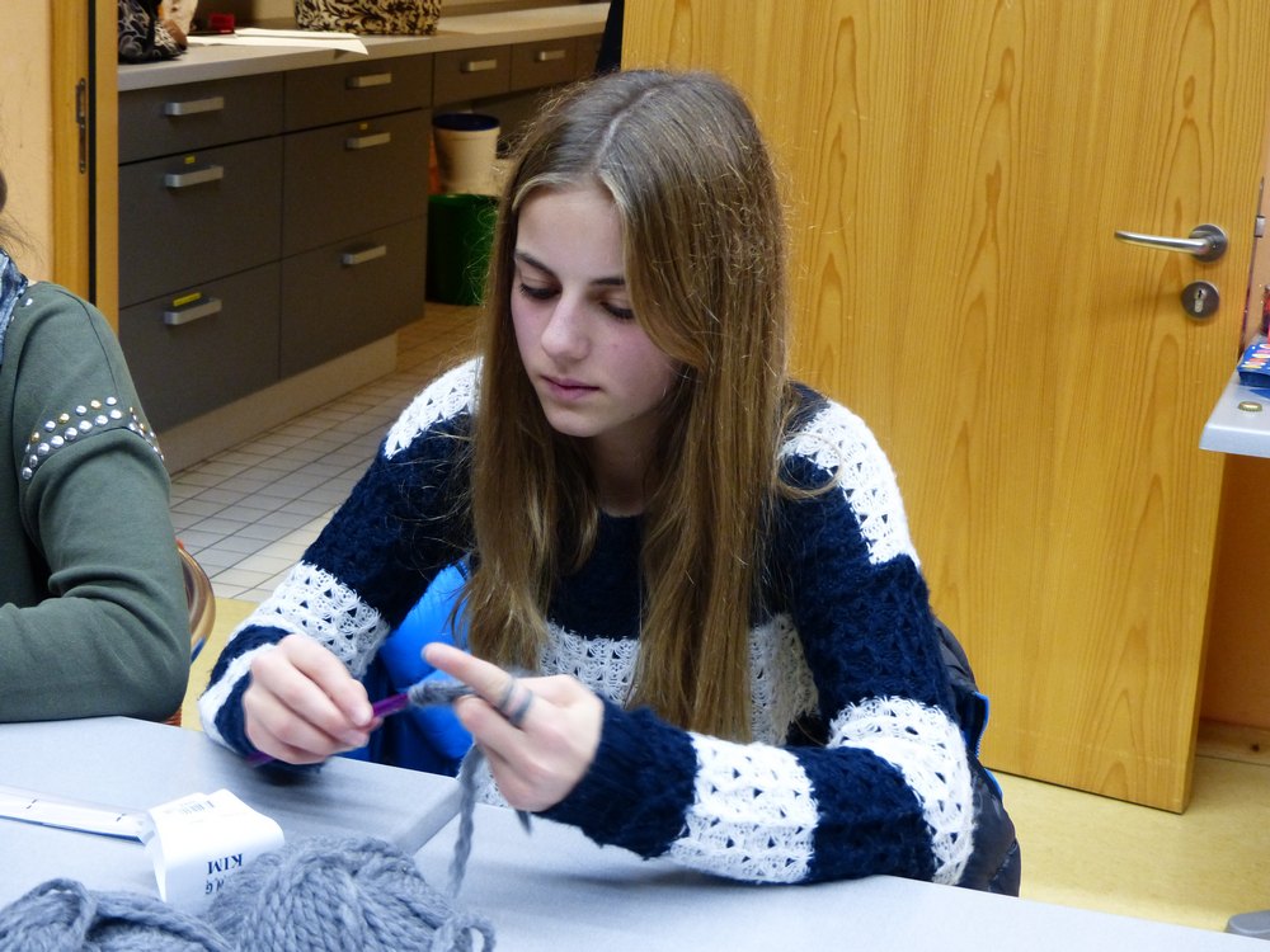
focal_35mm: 59
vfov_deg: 24.8
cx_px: 635
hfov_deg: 32.7
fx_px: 2165
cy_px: 476
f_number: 2.8
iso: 400
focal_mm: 10.5
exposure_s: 1/20
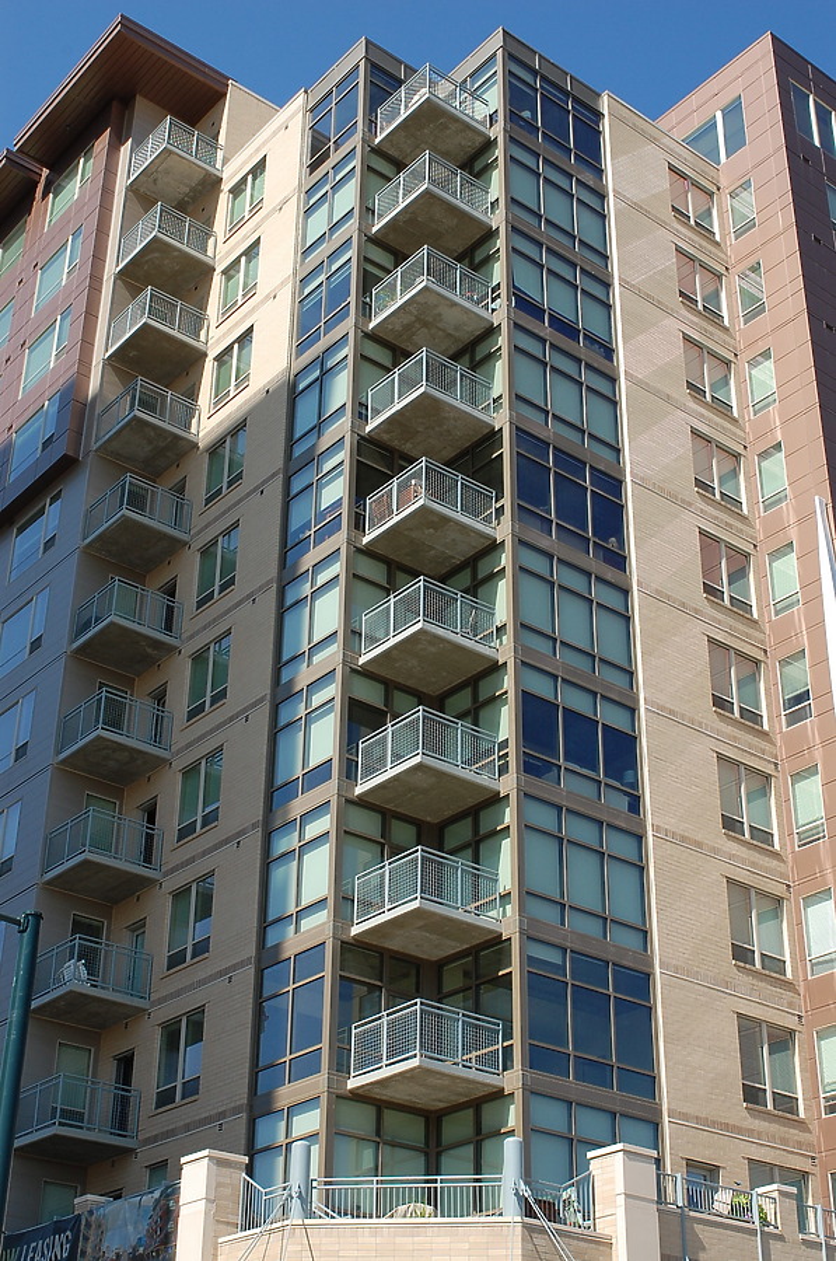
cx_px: 418
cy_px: 630
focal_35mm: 51
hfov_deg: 26.4
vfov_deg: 38.9
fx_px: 1783
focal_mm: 34
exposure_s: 1/250
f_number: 10
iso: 250
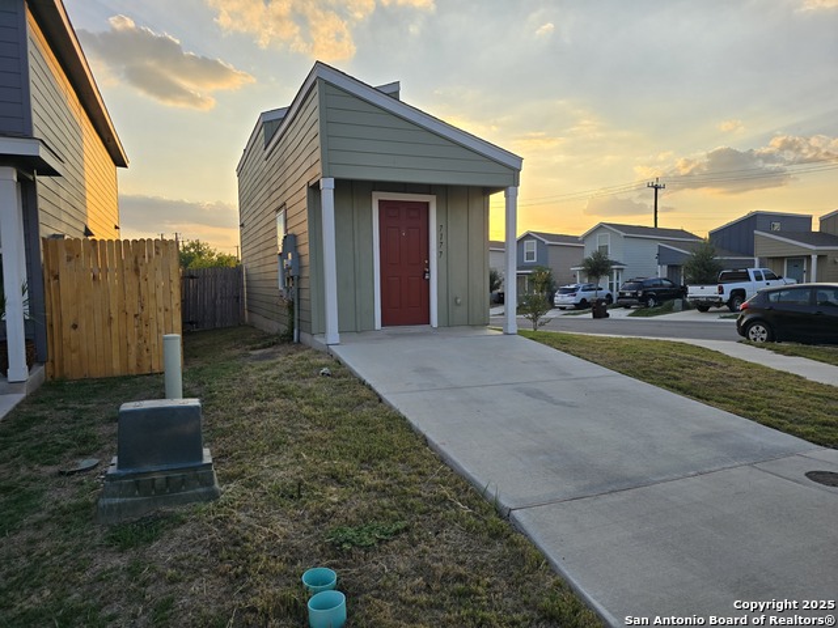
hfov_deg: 73.9
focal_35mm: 23
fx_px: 557
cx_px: 419
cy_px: 314
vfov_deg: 58.9
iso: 12
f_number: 1.7
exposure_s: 1/547
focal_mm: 6.3
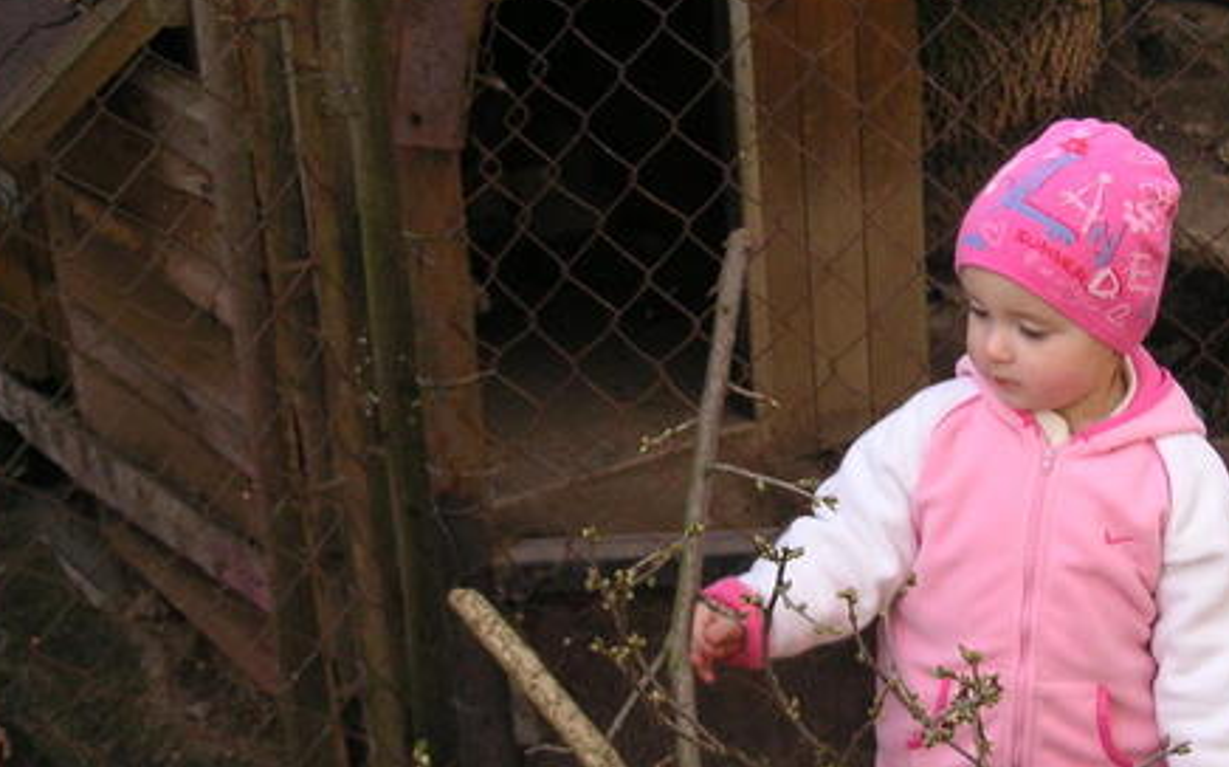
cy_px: 465
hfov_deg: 28.2
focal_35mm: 72
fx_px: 2410
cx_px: 908
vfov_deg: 18.1
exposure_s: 1/125
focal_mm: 6.1
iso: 50
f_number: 2.8
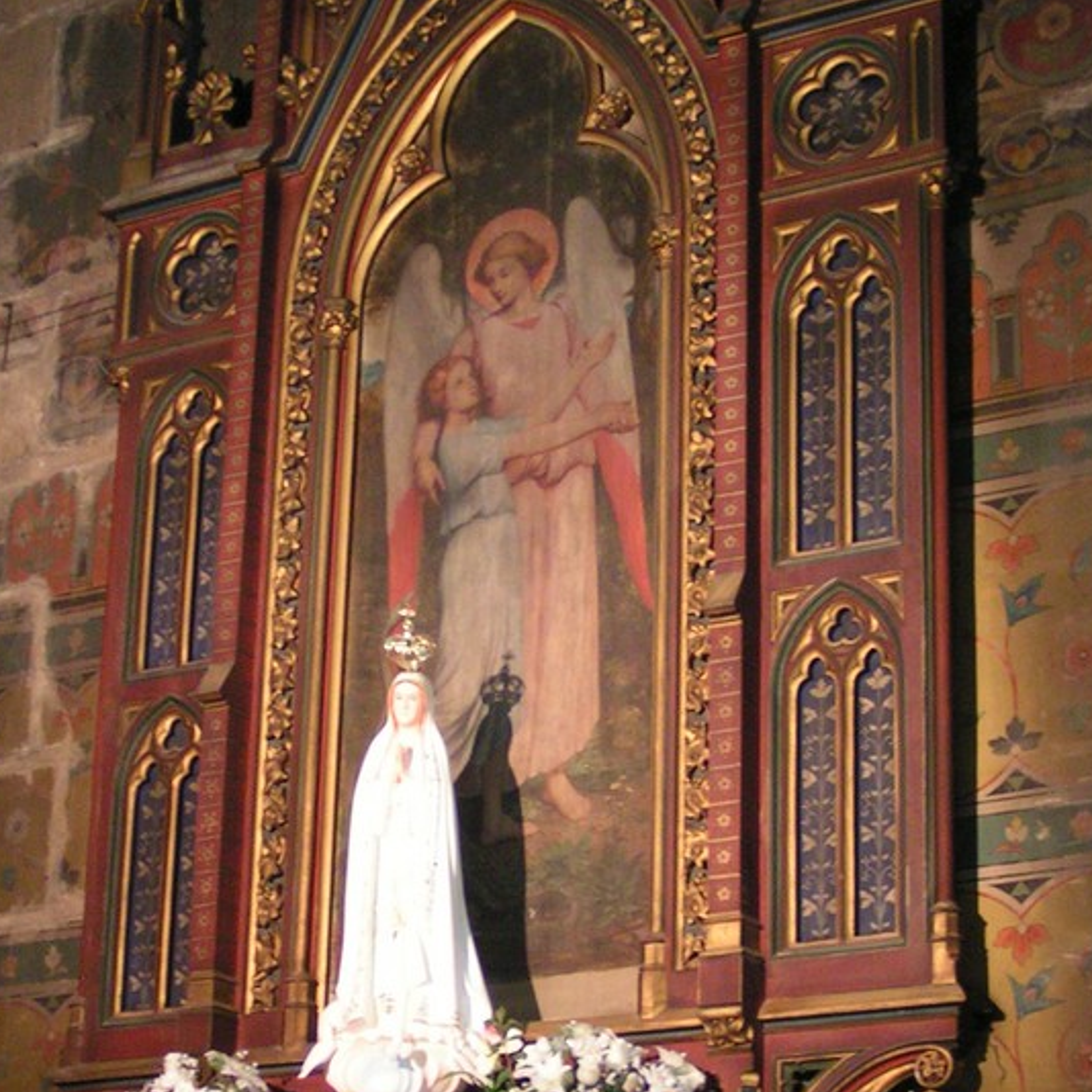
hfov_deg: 20.9
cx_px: 560
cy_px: 664
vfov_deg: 20.9
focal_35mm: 83
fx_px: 2962
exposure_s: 1/1.6
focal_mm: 7.3
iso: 200
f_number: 2.8
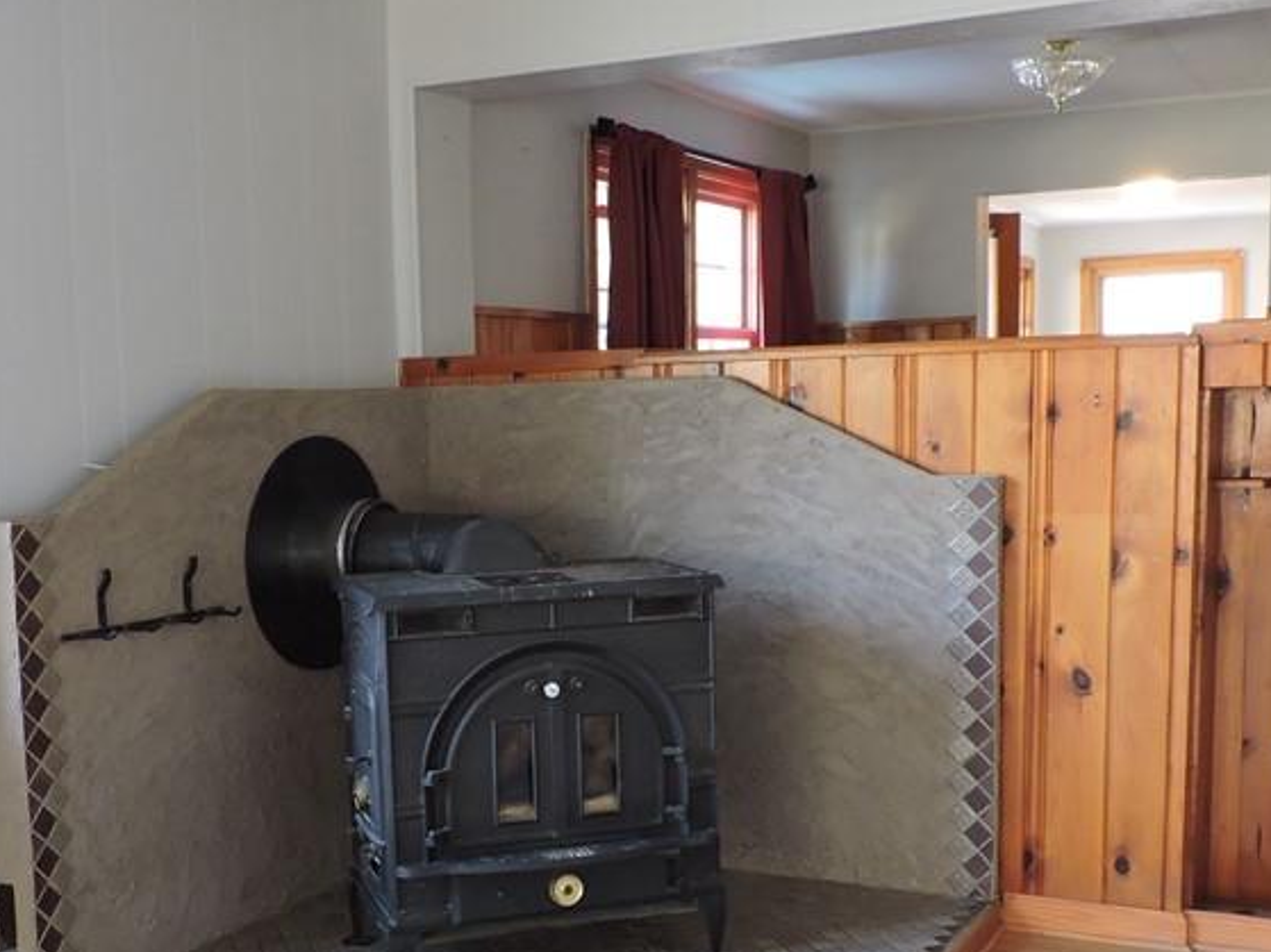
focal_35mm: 44
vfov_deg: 32.7
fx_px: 1615
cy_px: 604
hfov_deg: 42.8
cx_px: 534
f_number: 3
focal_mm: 4.3
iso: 400
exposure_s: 1/15
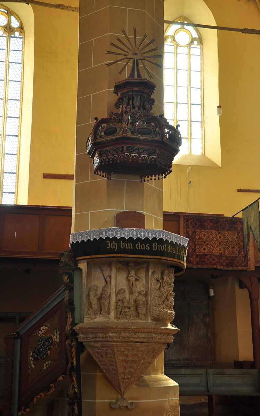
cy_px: 208
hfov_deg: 26.3
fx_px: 556
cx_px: 133
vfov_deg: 41.1
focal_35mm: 49
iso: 400
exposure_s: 1/60
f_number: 4.2
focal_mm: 32
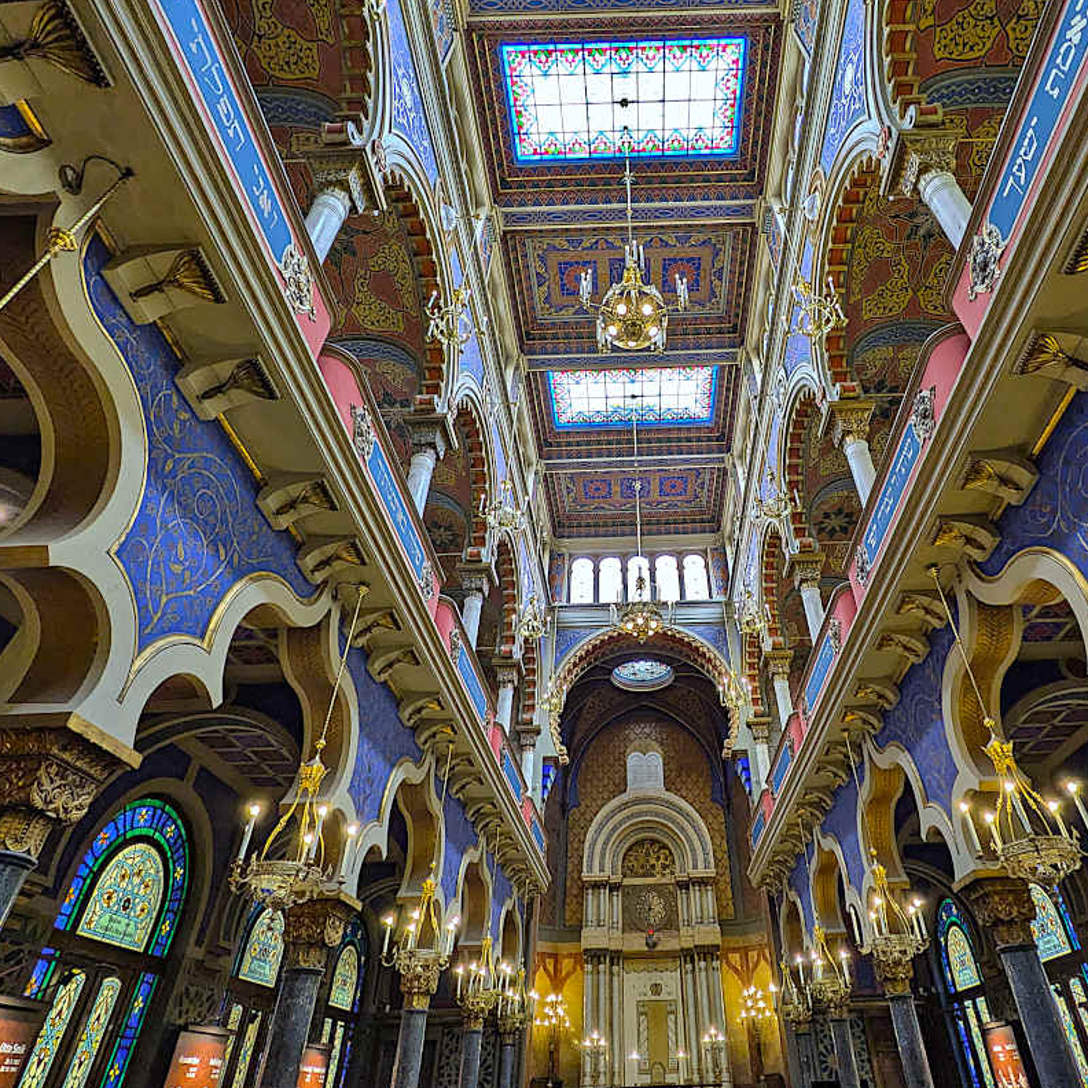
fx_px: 711
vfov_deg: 74.8
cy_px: 524
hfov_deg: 74.3
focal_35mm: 20
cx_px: 635
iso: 94
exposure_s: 1/50
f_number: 2.2
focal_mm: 1.83
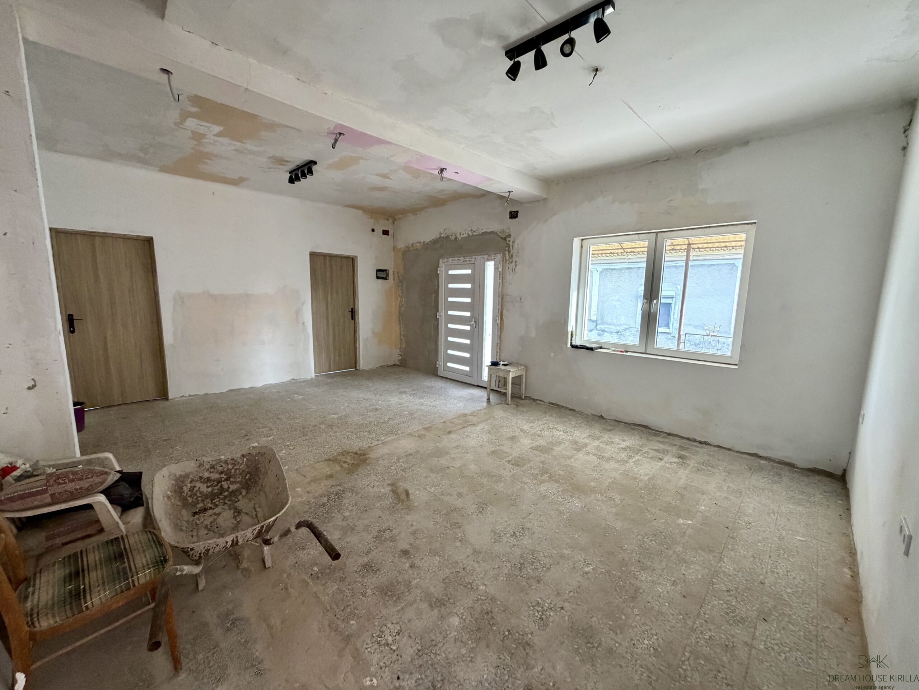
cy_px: 345
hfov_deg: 102.1
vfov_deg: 85.7
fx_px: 372
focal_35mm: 14
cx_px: 460
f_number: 2.2
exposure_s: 1/65
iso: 320
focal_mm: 2.22
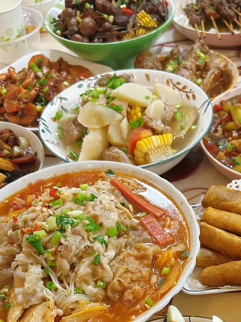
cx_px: 183
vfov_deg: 36.1
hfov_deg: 28.1
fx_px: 473
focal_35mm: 51
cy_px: 261
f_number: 1.5
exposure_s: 1/50
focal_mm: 5.7
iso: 125
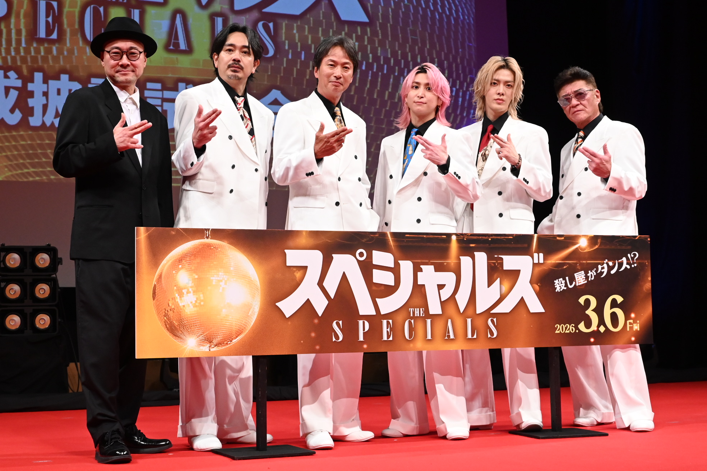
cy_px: 236
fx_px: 1119
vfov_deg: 23.8
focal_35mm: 57
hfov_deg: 35.1
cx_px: 354
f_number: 6.3
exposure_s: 1/200
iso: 2500
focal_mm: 38
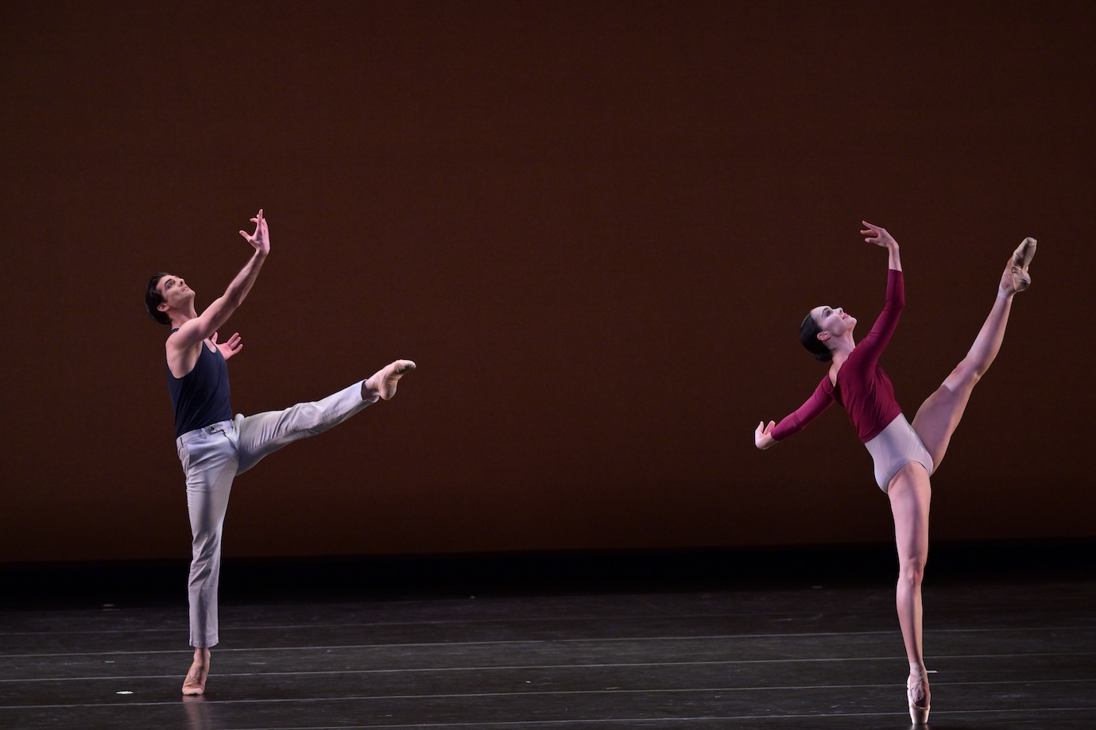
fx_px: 8279
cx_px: 581
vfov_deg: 5.1
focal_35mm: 272
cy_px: 377
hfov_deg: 7.6
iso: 2500
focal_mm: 250
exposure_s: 1/400
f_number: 4
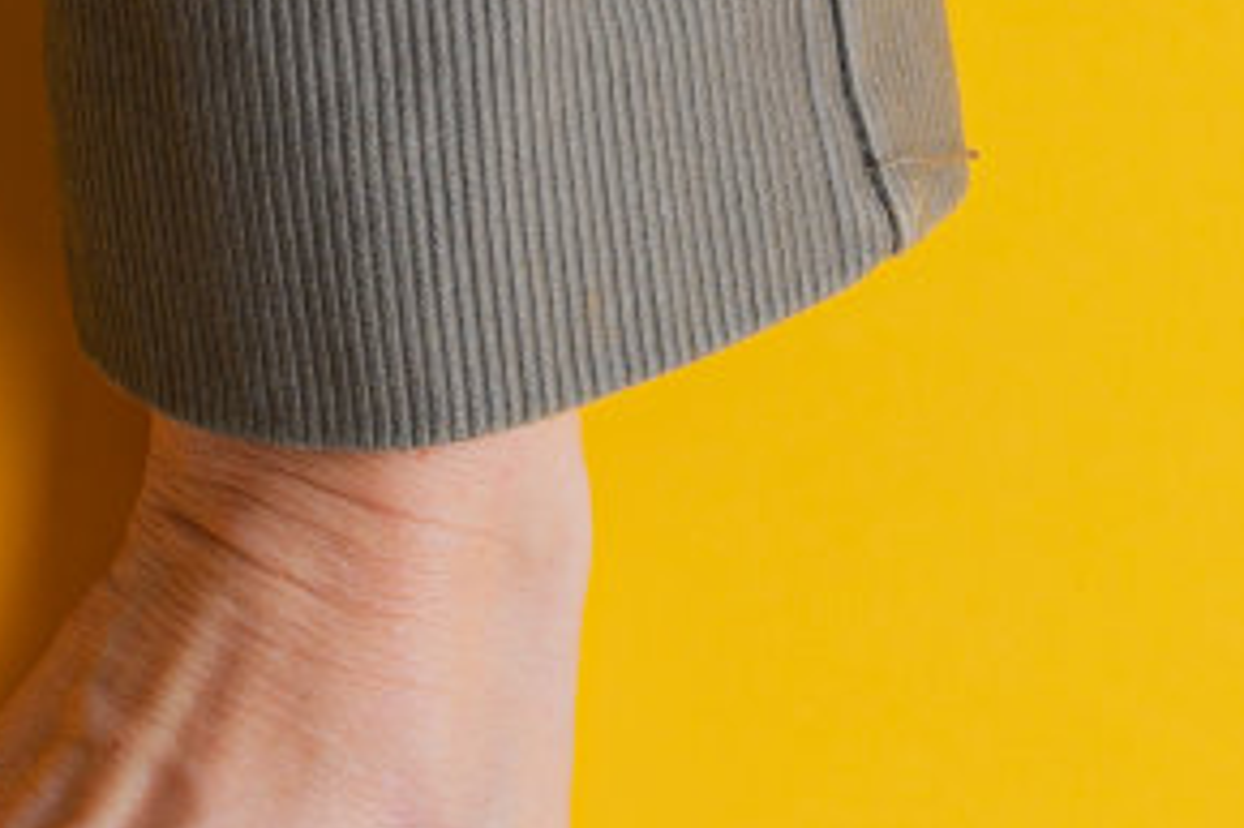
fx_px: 9704
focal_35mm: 281
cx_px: 73
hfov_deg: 7.3
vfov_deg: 4.8
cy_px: 1778
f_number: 8
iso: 100
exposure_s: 1/160
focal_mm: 51
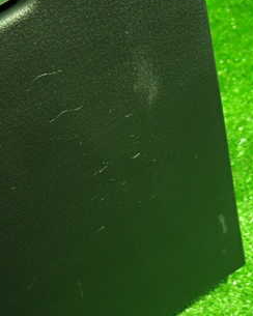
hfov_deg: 31.4
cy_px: 184
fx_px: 449
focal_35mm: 48
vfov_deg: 38.7
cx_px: 112
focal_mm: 4.5
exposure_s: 1/30
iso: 400
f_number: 2
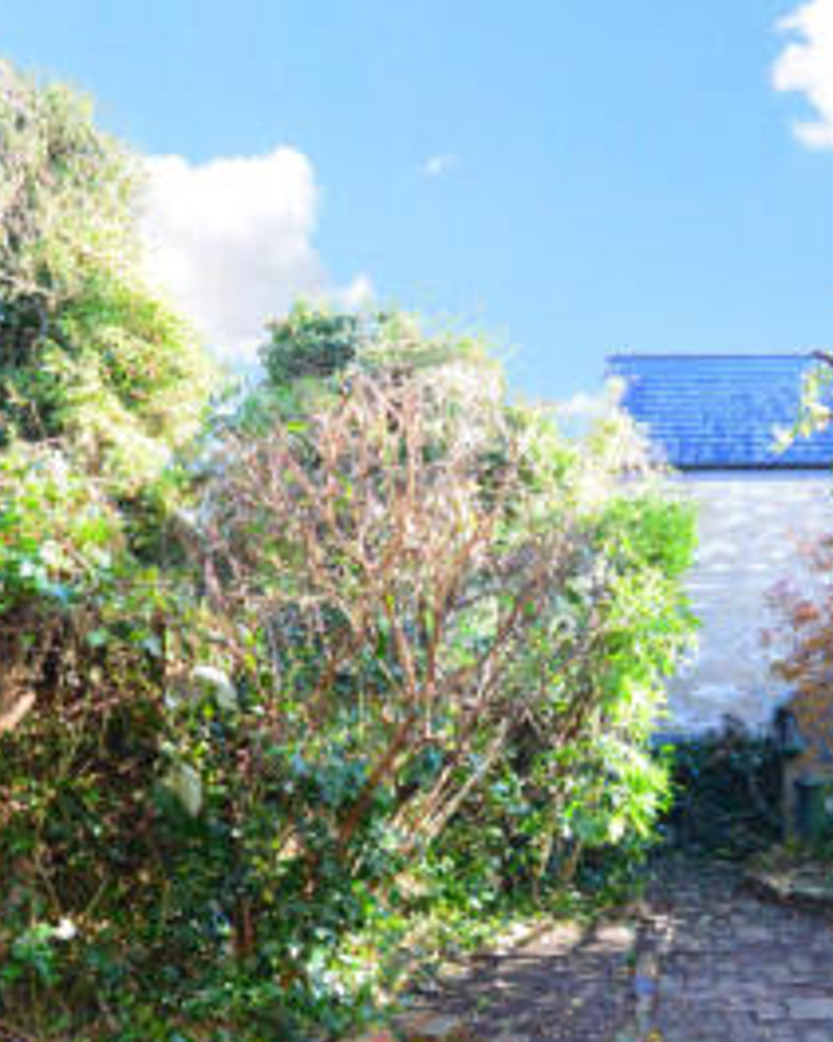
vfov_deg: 49.8
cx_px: 667
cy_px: 762
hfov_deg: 40.5
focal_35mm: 35
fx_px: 1079
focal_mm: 10
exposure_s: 1/200
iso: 1400
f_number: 7.1
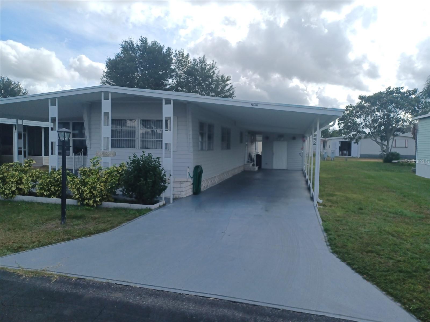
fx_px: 311
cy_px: 161
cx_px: 215
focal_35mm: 25
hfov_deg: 69.4
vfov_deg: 54.9
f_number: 1.8
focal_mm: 4.6
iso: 32
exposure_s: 1/490
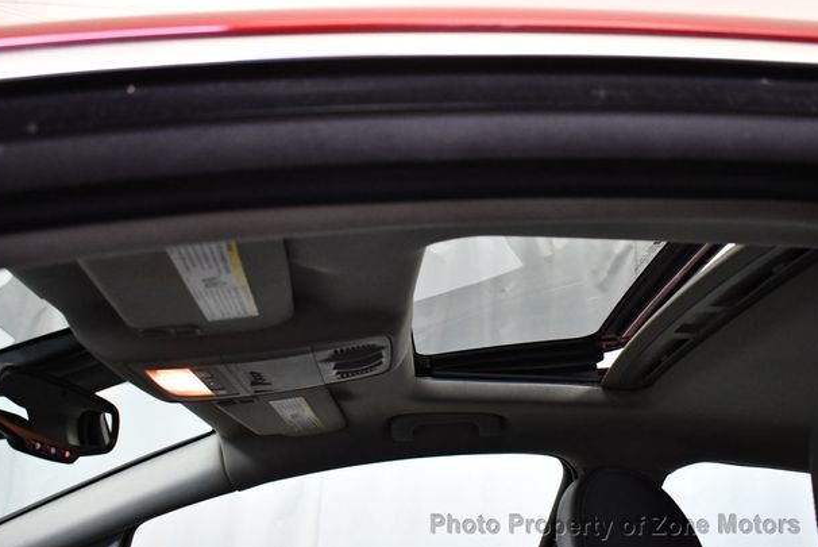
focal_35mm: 38
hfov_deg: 50.7
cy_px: 262
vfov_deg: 35.1
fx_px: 864
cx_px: 414
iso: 2000
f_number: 3.5
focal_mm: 18
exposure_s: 1/125
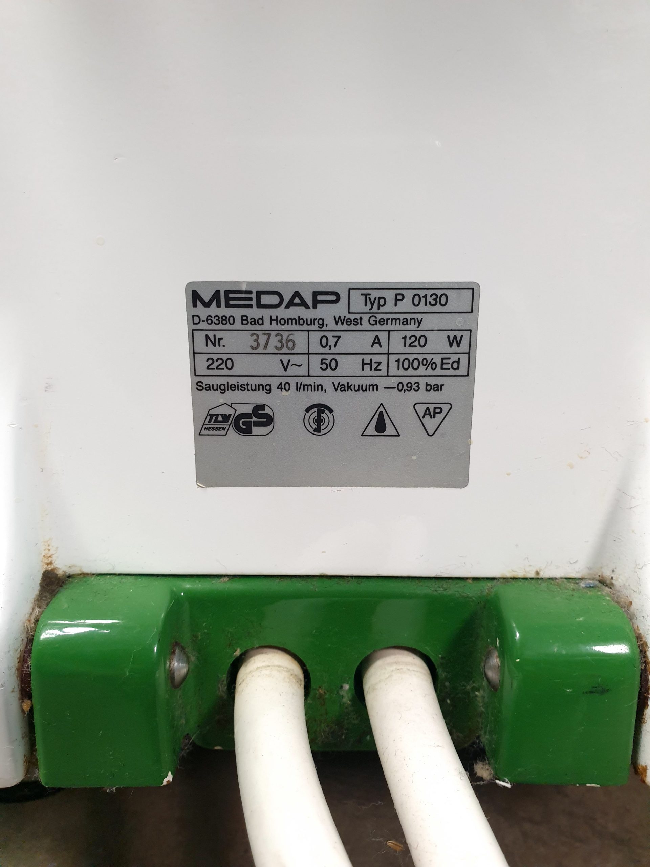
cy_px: 434
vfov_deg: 67.3
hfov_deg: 53.1
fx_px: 651
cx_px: 325
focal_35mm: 26
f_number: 2.4
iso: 320
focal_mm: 4.3
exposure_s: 1/33
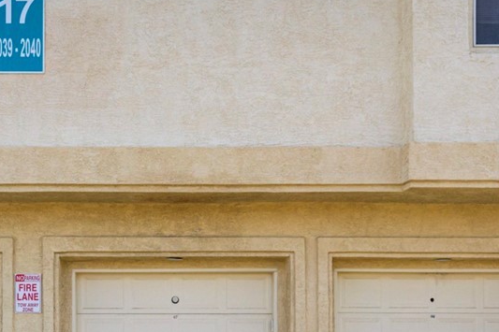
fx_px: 790
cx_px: 176
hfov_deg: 34.8
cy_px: 315
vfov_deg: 23.0
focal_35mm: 57
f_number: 8
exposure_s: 1/500
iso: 400
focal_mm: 28
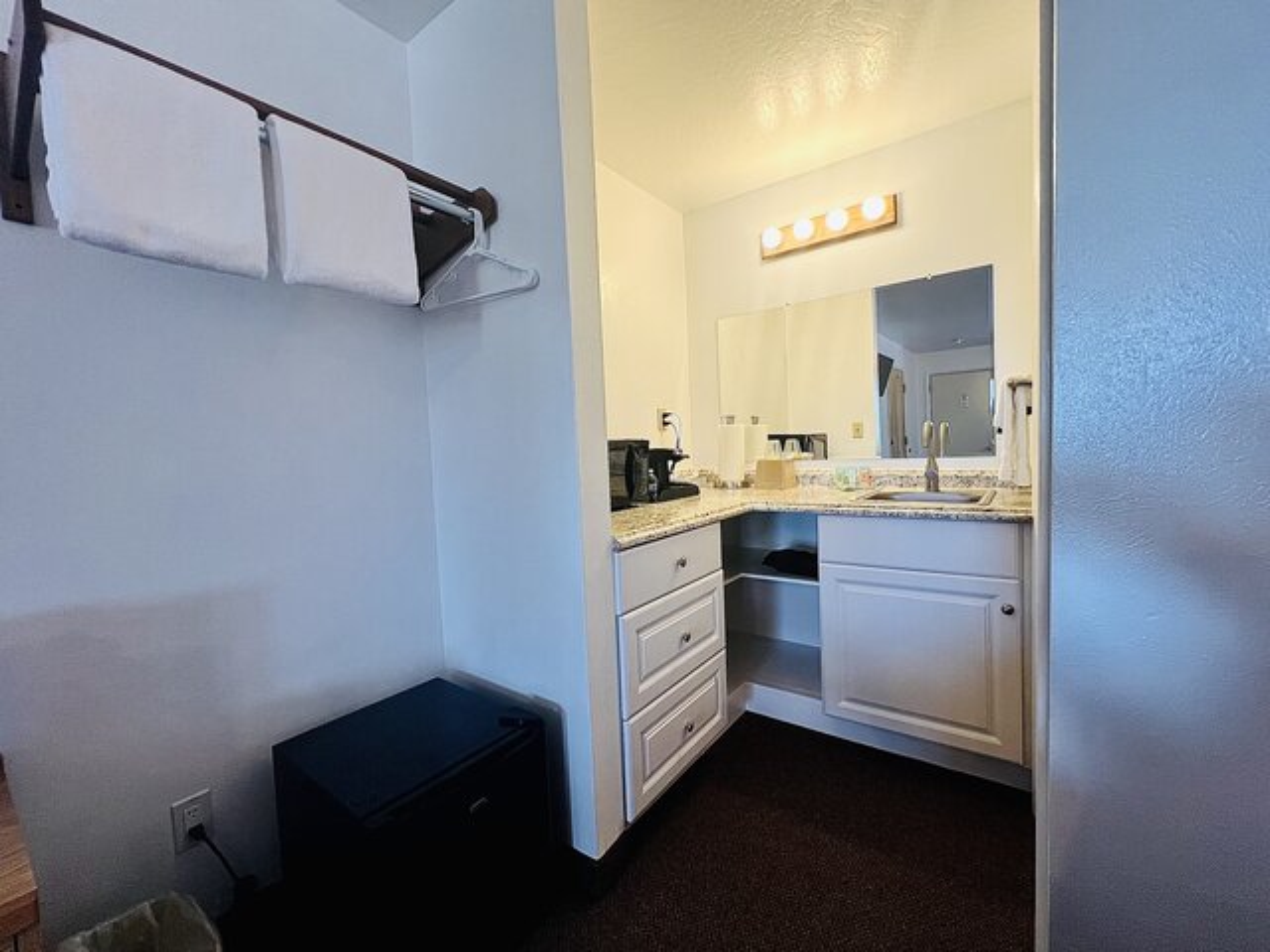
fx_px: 477
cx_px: 635
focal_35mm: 13
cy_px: 476
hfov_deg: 106.2
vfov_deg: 89.9
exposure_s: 1/120
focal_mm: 1.57
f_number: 1.8
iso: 160
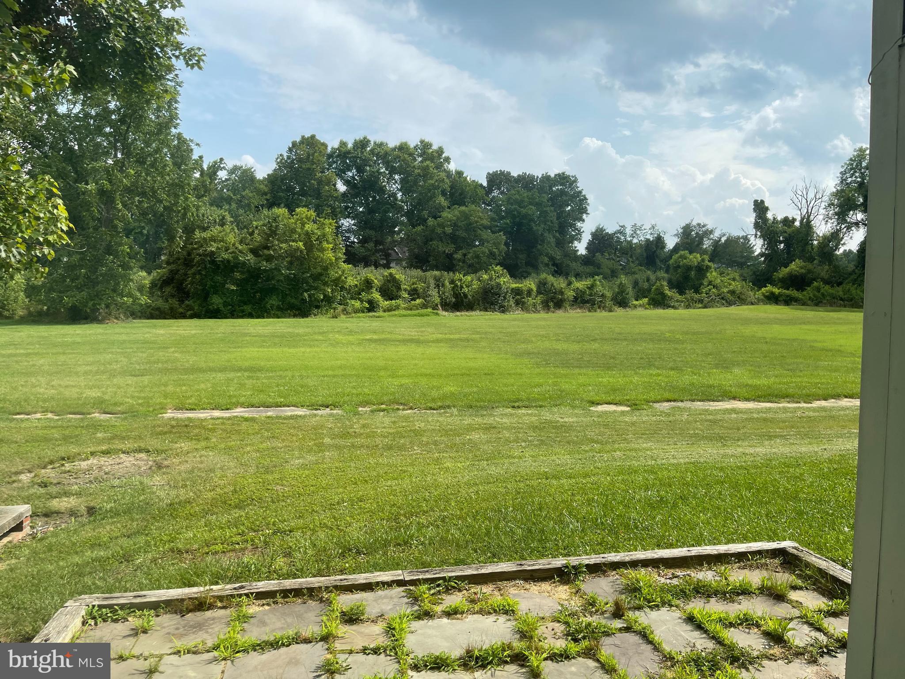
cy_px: 340
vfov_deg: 53.1
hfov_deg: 67.3
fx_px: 680
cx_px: 452
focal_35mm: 26
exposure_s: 1/2165
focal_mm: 5.1
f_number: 1.6
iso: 32
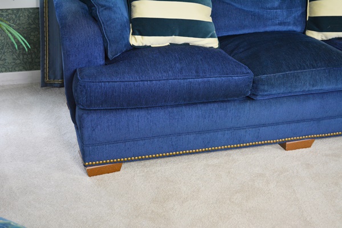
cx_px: 171
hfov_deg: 37.9
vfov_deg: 25.8
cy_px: 114
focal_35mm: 52
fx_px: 499
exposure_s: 1/30
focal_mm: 35
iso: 1100
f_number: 5
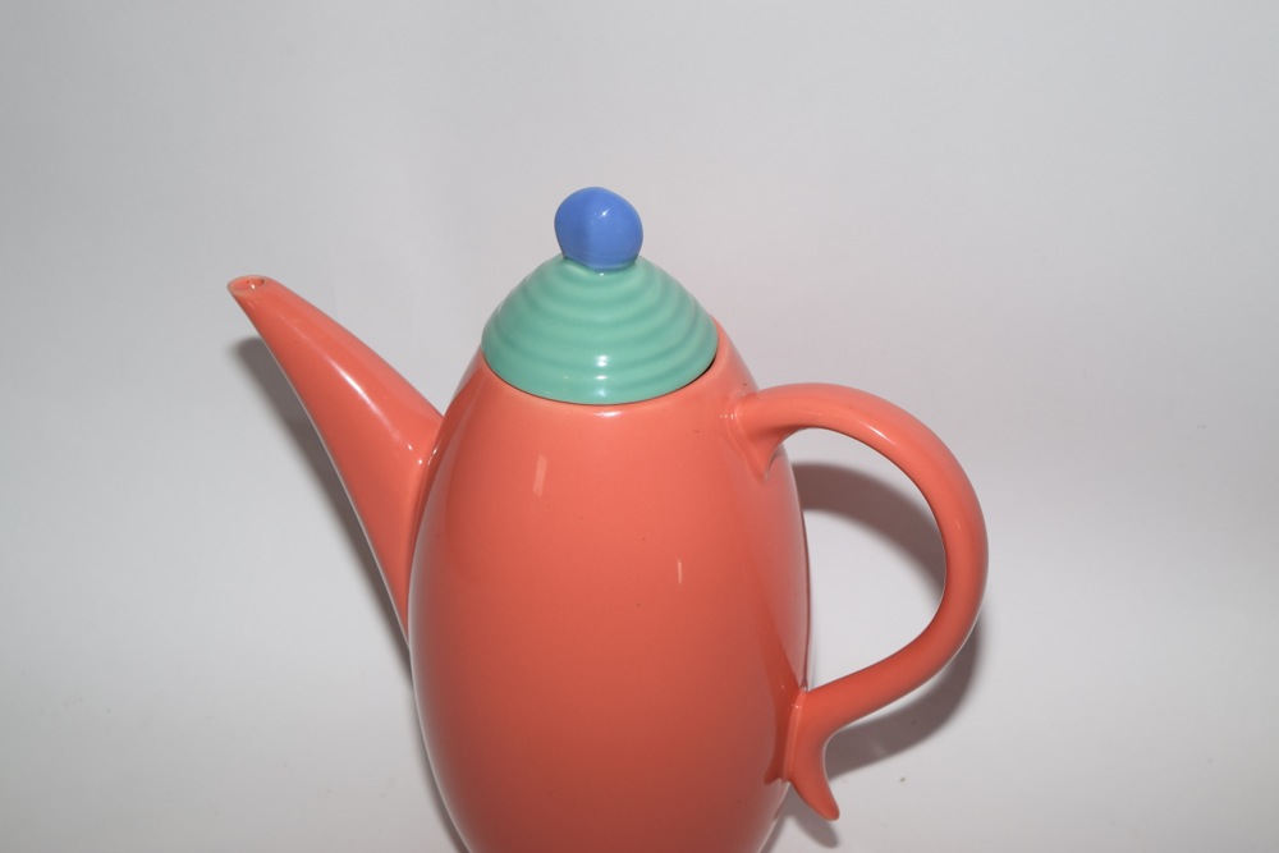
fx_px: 2931
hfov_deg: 24.6
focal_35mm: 82
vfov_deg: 16.6
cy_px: 426
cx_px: 640
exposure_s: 1/60
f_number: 5.6
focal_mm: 55
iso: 280
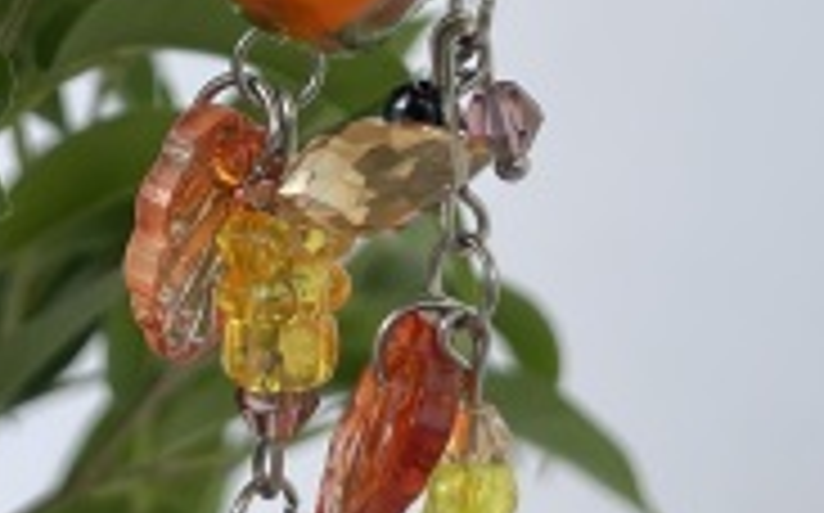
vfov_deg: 11.1
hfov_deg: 17.9
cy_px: -14
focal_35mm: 116
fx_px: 2603
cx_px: 180
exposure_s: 1/923
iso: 32
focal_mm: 5.1
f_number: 1.6
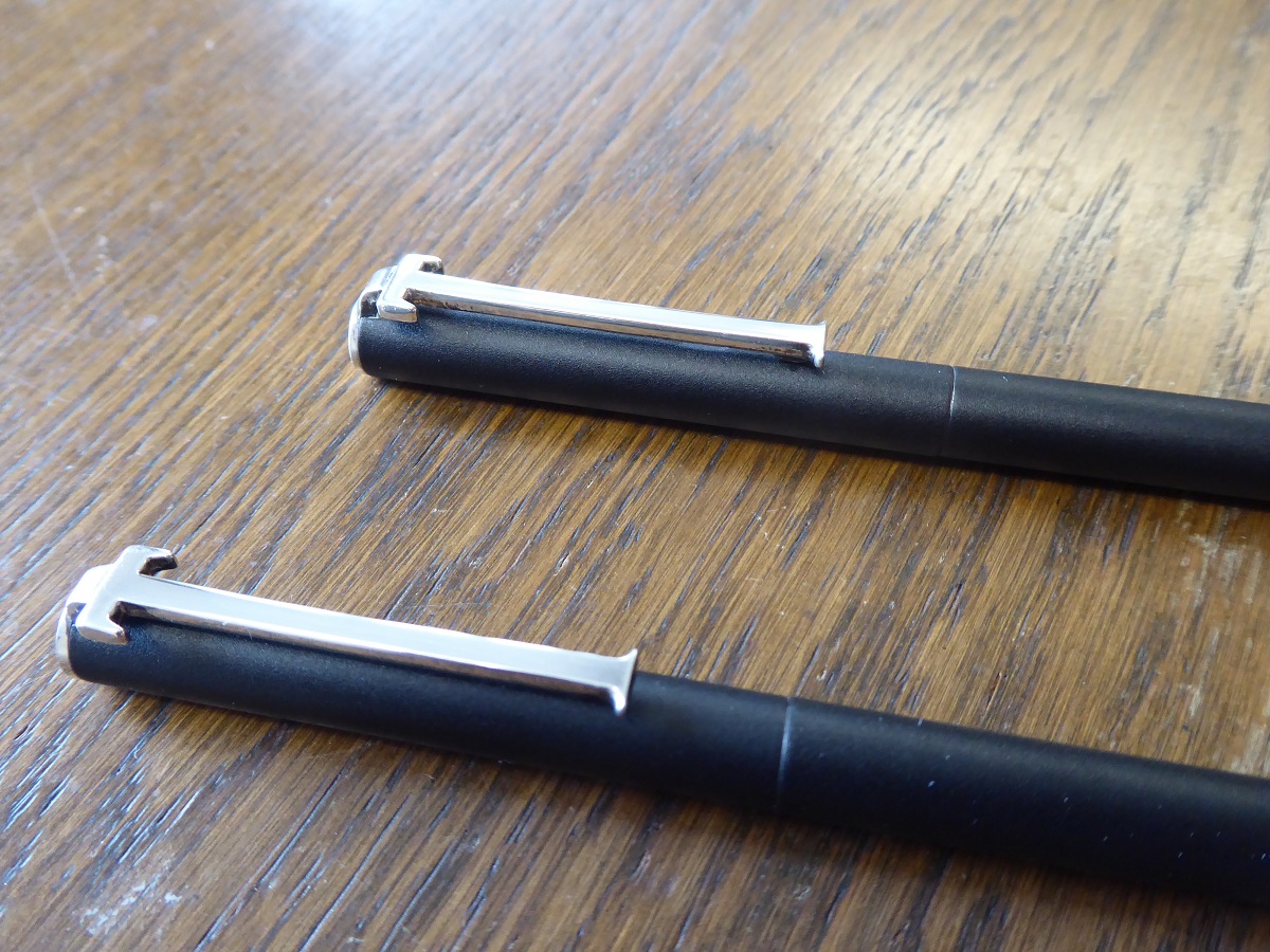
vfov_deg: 48.2
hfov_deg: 61.7
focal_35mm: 29
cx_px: 635
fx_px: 1064
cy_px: 476
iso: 400
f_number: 3.5
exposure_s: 1/30
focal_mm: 5
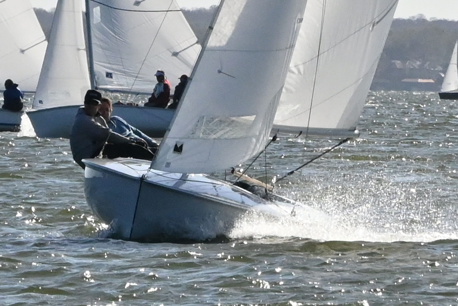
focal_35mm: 210
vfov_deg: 6.5
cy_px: 153
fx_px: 2672
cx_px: 229
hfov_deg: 9.8
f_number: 11
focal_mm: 140
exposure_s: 1/4000
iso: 1100
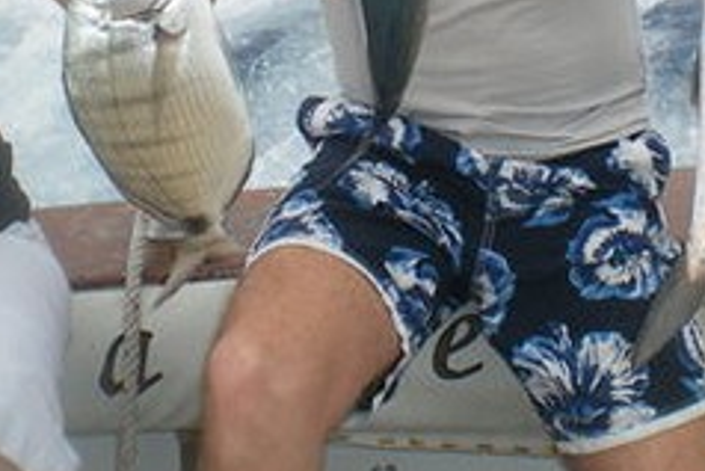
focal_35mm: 99
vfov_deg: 13.4
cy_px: -124
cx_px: 504
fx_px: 1940
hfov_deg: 20.5
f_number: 4.6
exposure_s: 1/320
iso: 50
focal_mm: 6.3
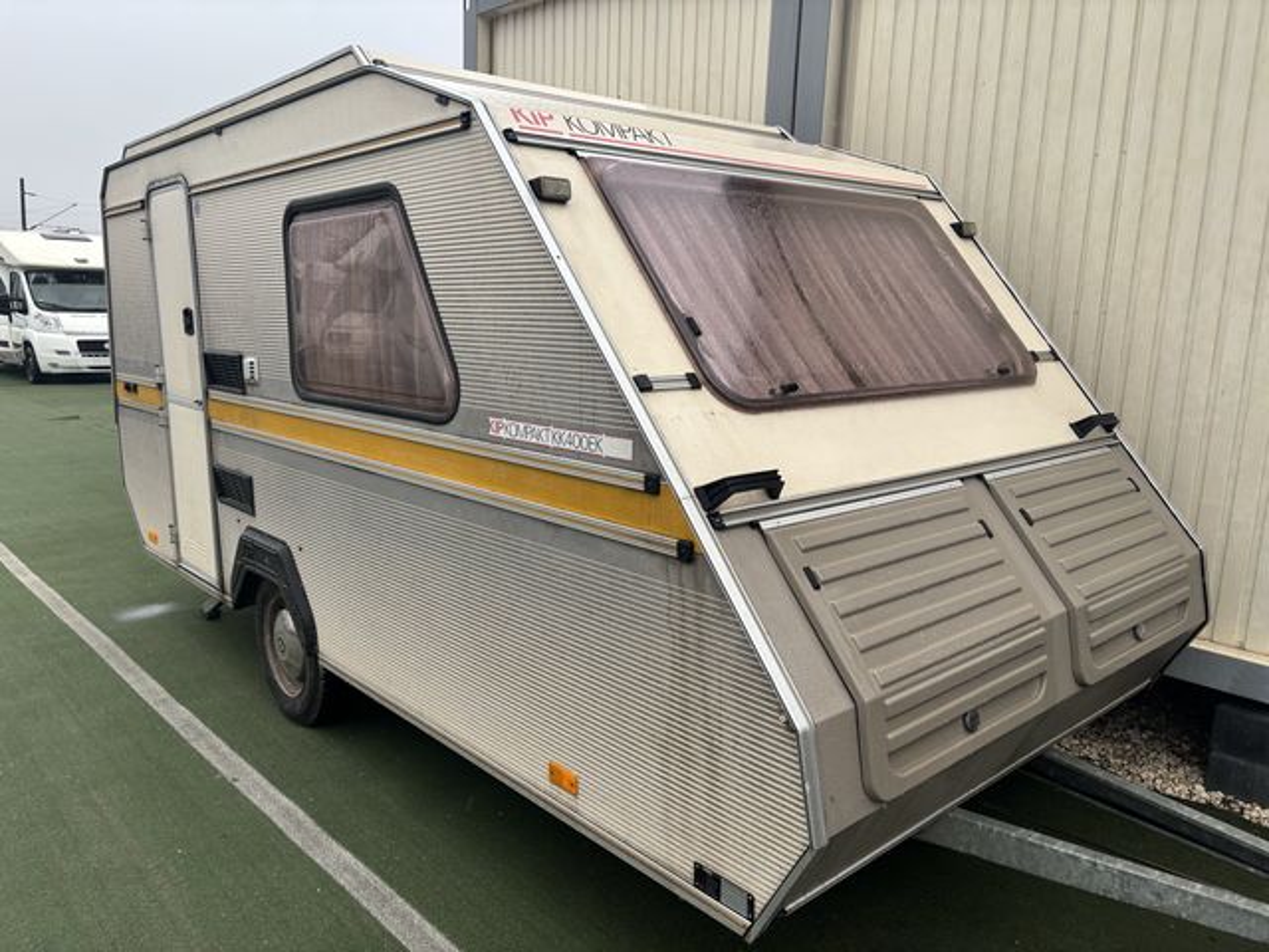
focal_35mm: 26
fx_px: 953
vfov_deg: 53.1
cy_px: 476
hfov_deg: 67.3
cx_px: 634
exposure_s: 1/318
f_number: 1.6
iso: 50
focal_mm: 5.96
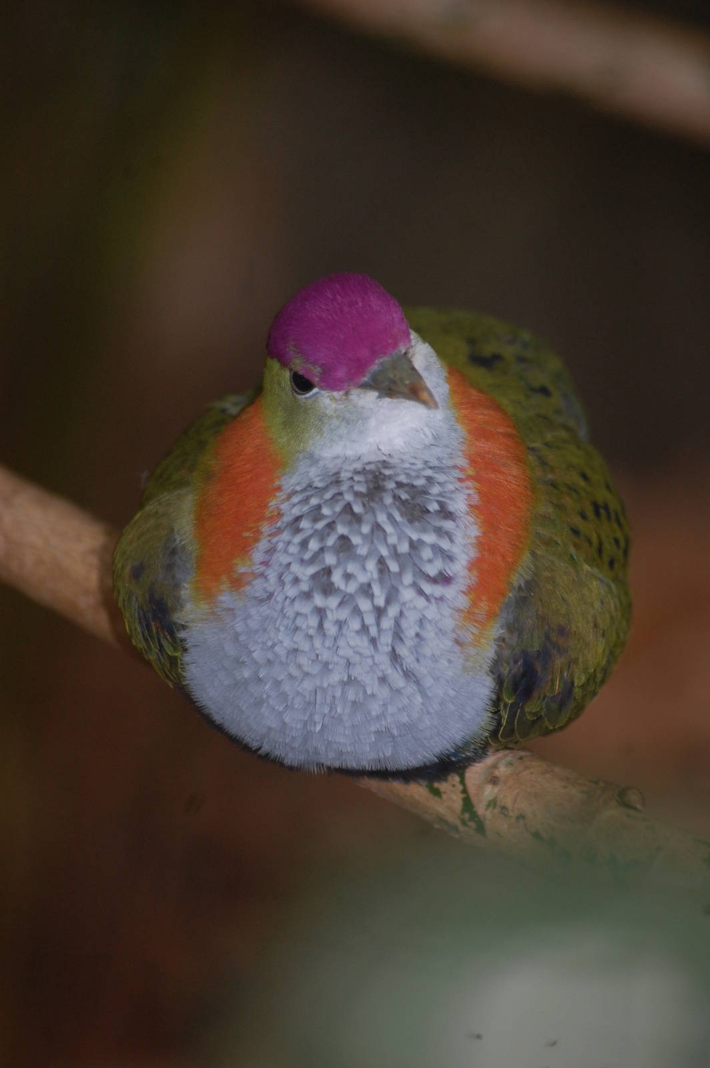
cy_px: 534
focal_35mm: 300
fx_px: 8890
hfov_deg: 4.6
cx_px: 355
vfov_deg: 6.9
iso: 400
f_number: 5.6
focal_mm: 200
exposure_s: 1/60
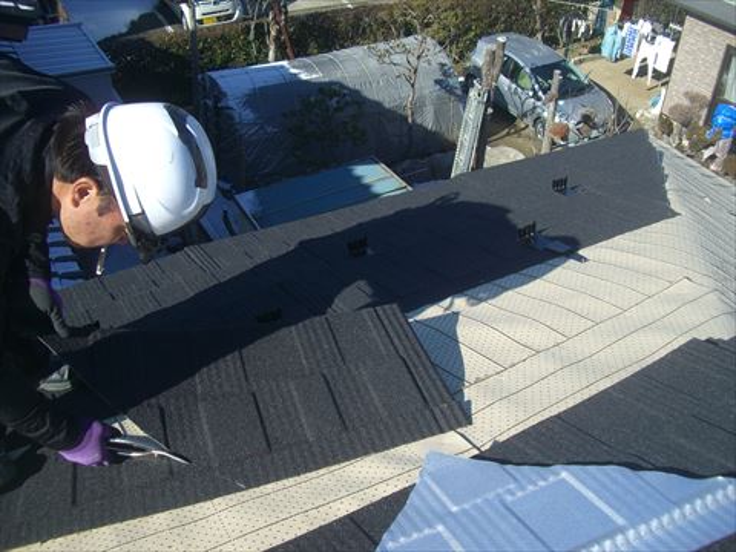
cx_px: 368
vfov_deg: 37.7
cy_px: 276
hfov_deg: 49.0
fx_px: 808
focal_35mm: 38
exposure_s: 1/200
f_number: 5.6
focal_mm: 7.9
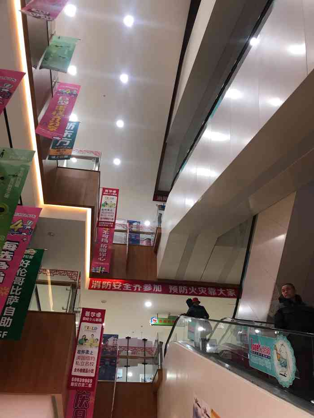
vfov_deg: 63.4
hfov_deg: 49.8
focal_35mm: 28
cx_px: 157
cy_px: 209
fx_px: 339
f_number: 1.8
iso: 40
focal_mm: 3.99
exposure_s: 1/33
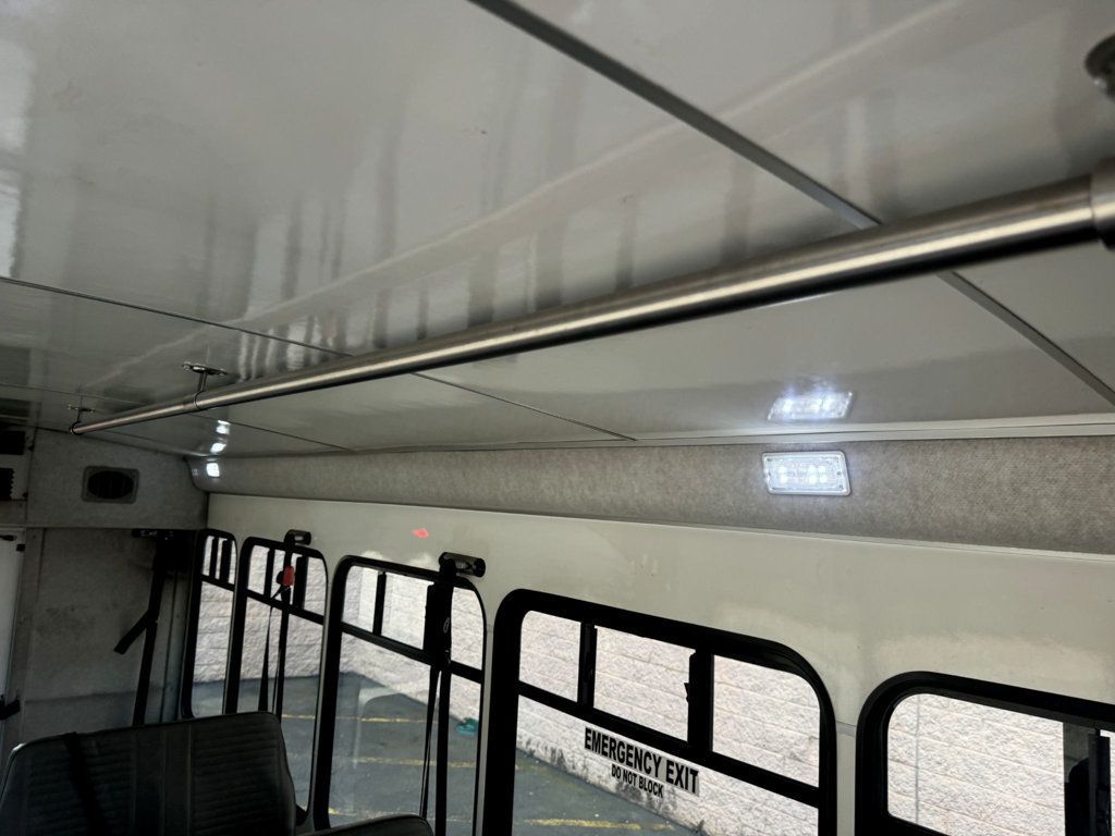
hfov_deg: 71.6
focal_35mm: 24
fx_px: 773
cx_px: 558
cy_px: 418
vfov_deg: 56.8
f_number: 1.78
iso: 100
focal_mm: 6.86
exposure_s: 1/121
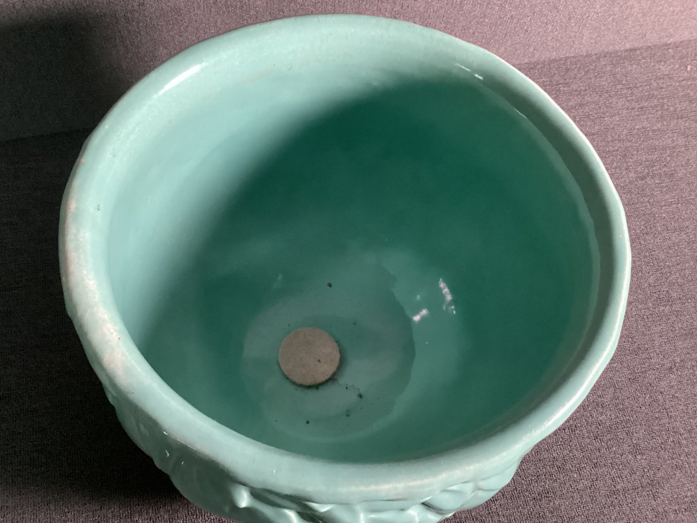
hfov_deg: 53.9
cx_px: 317
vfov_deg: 41.8
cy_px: 273
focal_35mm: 34
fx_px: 685
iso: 400
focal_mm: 3.3
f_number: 2.4
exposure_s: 1/40
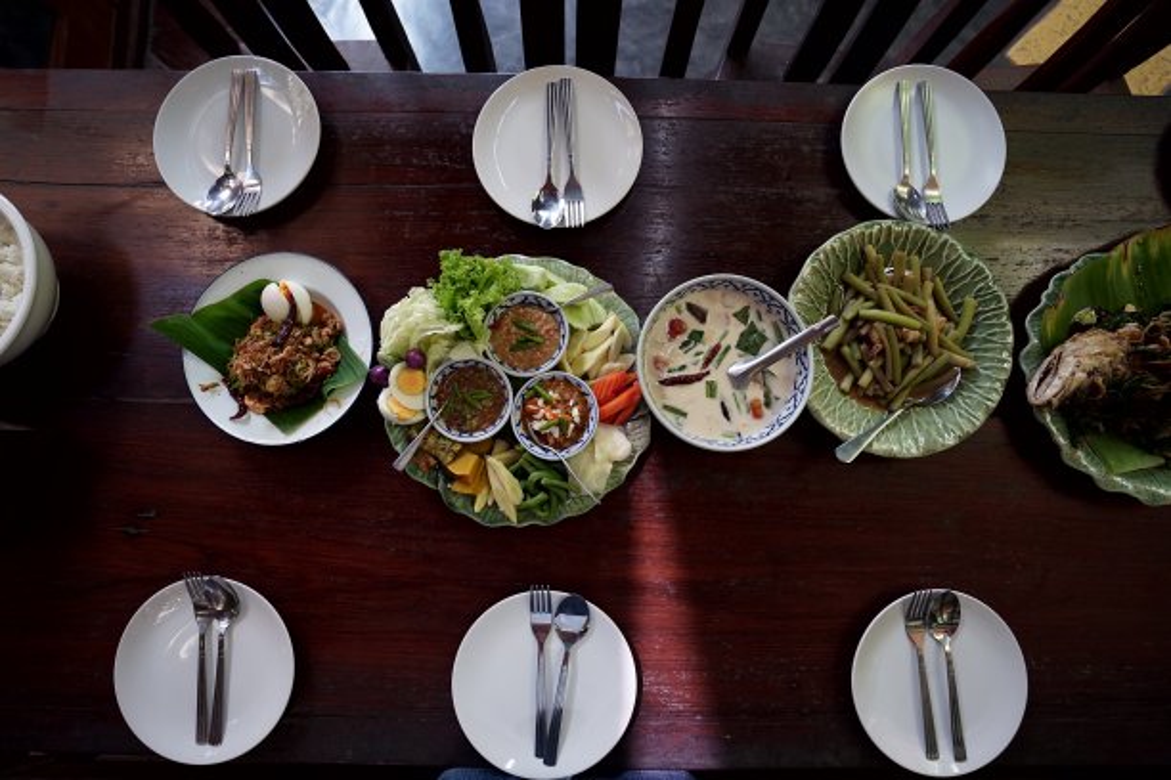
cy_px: 390
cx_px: 586
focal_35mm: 16
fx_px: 520
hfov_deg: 96.7
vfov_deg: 73.7
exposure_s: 1/60
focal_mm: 16
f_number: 4
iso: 500
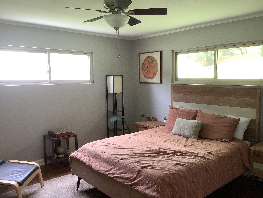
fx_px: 236
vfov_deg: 45.4
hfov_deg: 58.4
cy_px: 99
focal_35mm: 31
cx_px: 132
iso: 160
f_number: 2.4
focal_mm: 3.3
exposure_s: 1/60
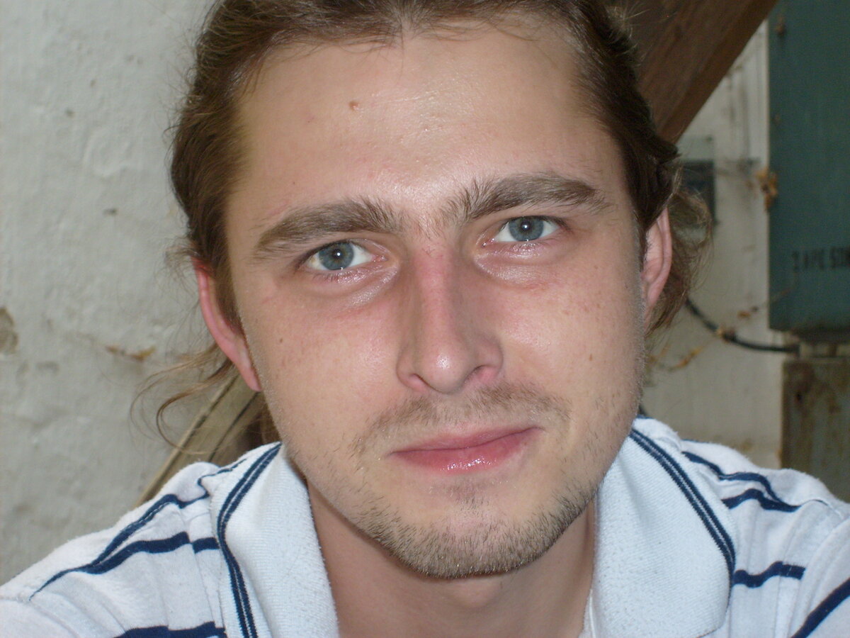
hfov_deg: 24.1
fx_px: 1989
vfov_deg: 18.2
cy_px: 319
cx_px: 425
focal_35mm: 81
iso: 100
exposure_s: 1/90
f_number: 4.2
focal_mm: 13.7
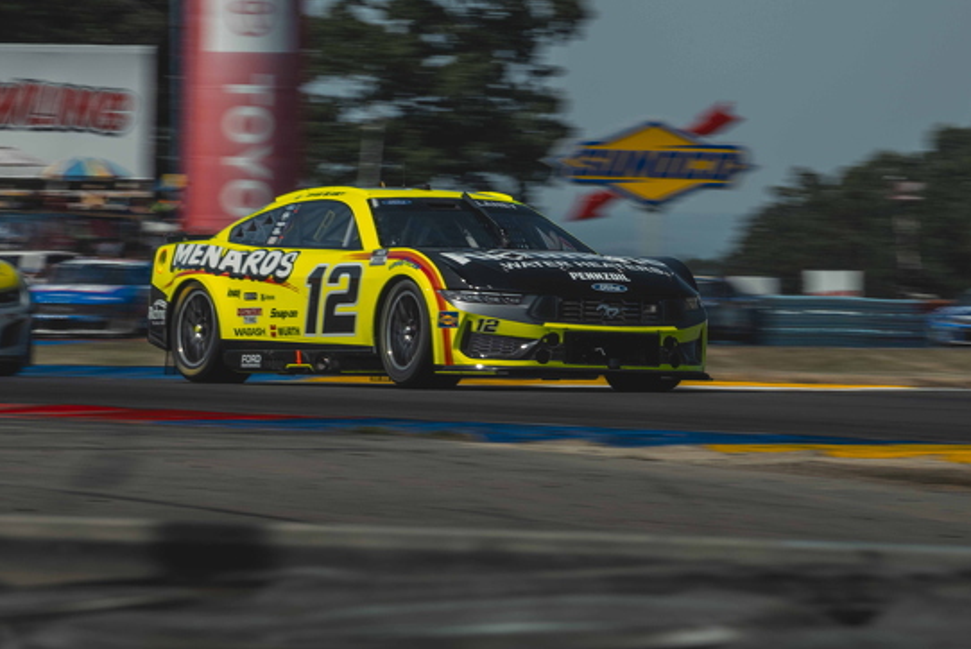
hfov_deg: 7.0
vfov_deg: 4.7
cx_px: 301
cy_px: 299
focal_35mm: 292
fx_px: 7880
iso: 50
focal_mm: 200
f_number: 18
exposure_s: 1/60
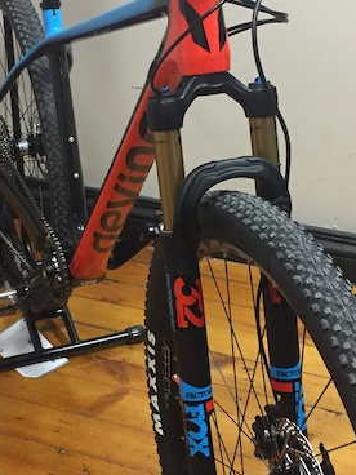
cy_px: 238
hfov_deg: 23.3
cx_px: 168
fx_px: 864
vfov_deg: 30.7
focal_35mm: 63
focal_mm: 4.15
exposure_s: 1/30
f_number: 2.2
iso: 200
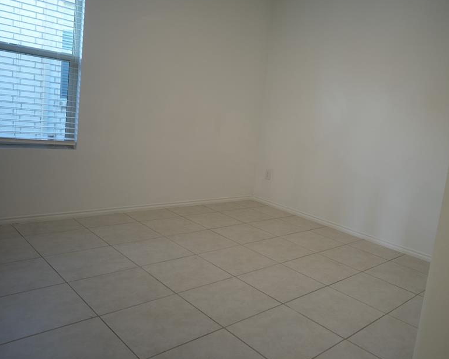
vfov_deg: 48.4
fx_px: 399
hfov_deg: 57.9
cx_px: 287
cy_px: 163
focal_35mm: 30
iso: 500
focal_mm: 24
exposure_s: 1/125
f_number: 2.8
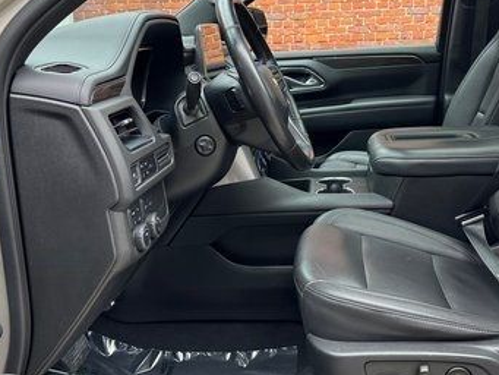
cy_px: 168
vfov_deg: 32.2
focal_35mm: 45
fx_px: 649
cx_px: 268
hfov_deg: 42.0
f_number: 1.78
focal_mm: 6.76
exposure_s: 1/60
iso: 200
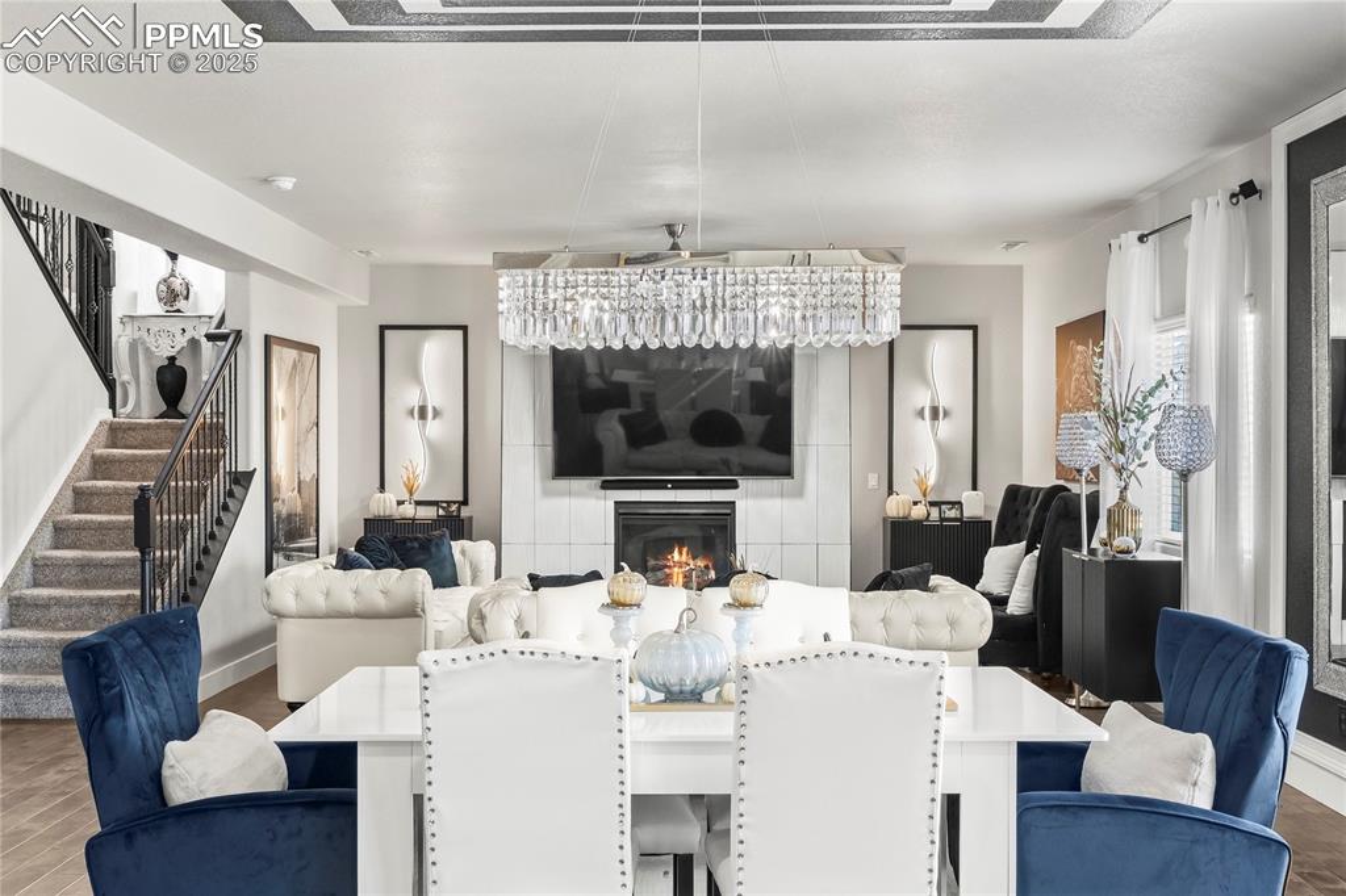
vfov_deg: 36.8
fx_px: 1345
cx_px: 673
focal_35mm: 36
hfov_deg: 53.1
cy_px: 448
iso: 500
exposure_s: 1
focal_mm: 24
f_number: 10
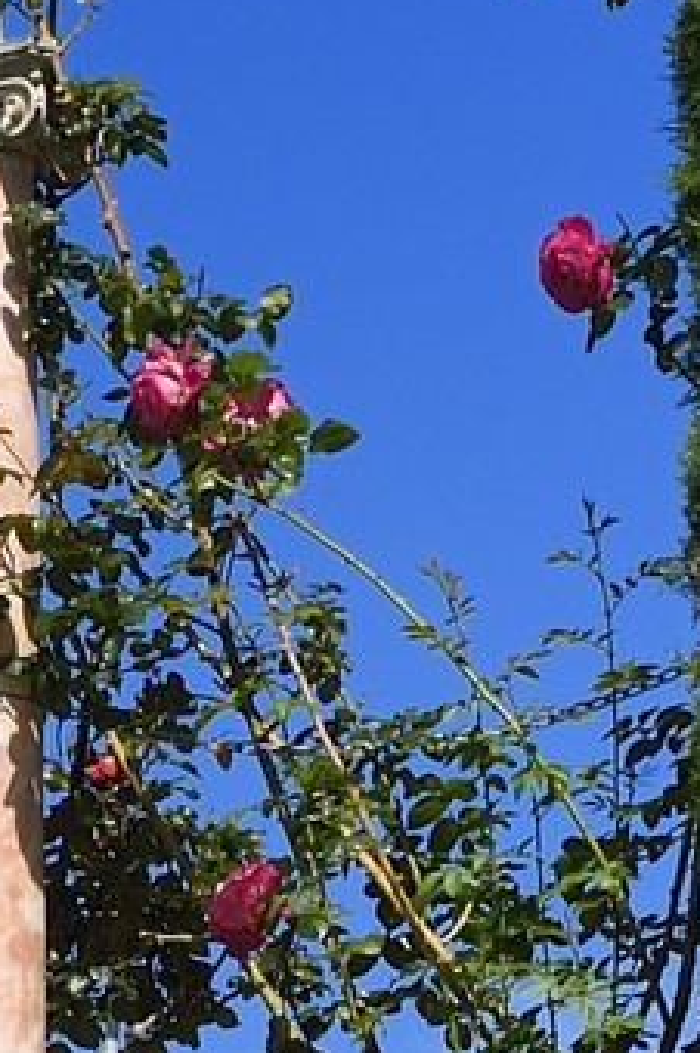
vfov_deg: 6.3
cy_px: 2640
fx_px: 9089
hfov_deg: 4.4
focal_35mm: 311
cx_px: 489
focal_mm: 44
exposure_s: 1/320
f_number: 10
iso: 200
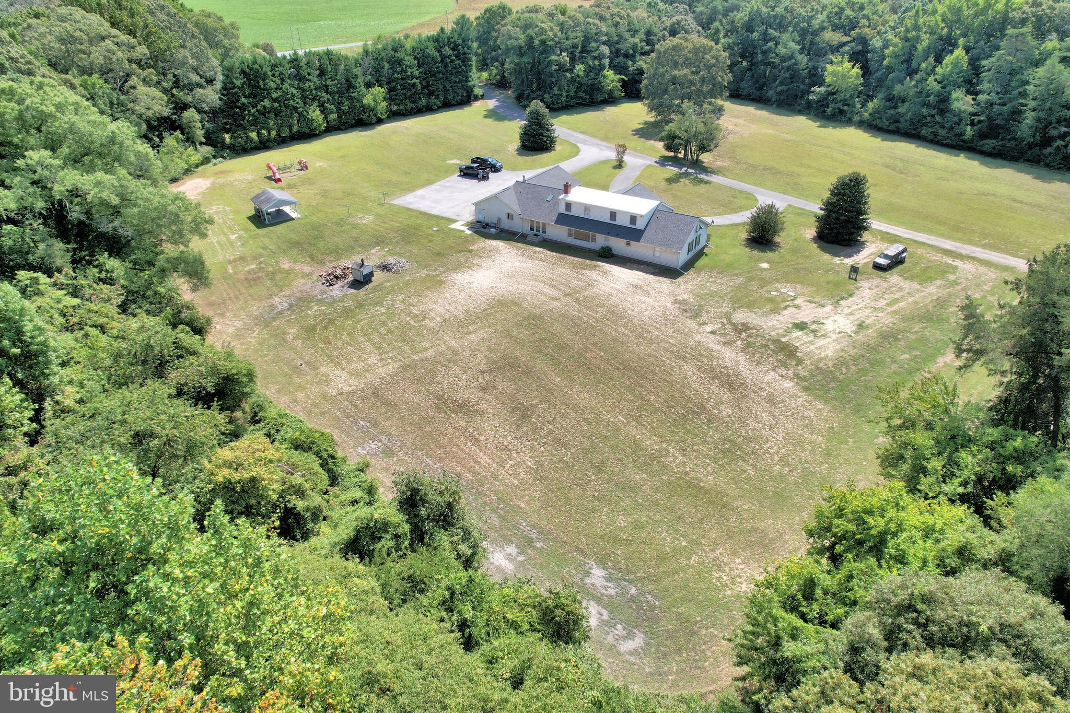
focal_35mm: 22
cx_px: 535
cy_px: 356
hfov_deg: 78.6
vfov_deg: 57.2
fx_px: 654
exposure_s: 1/1000
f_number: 2.8
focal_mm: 8.38
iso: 100
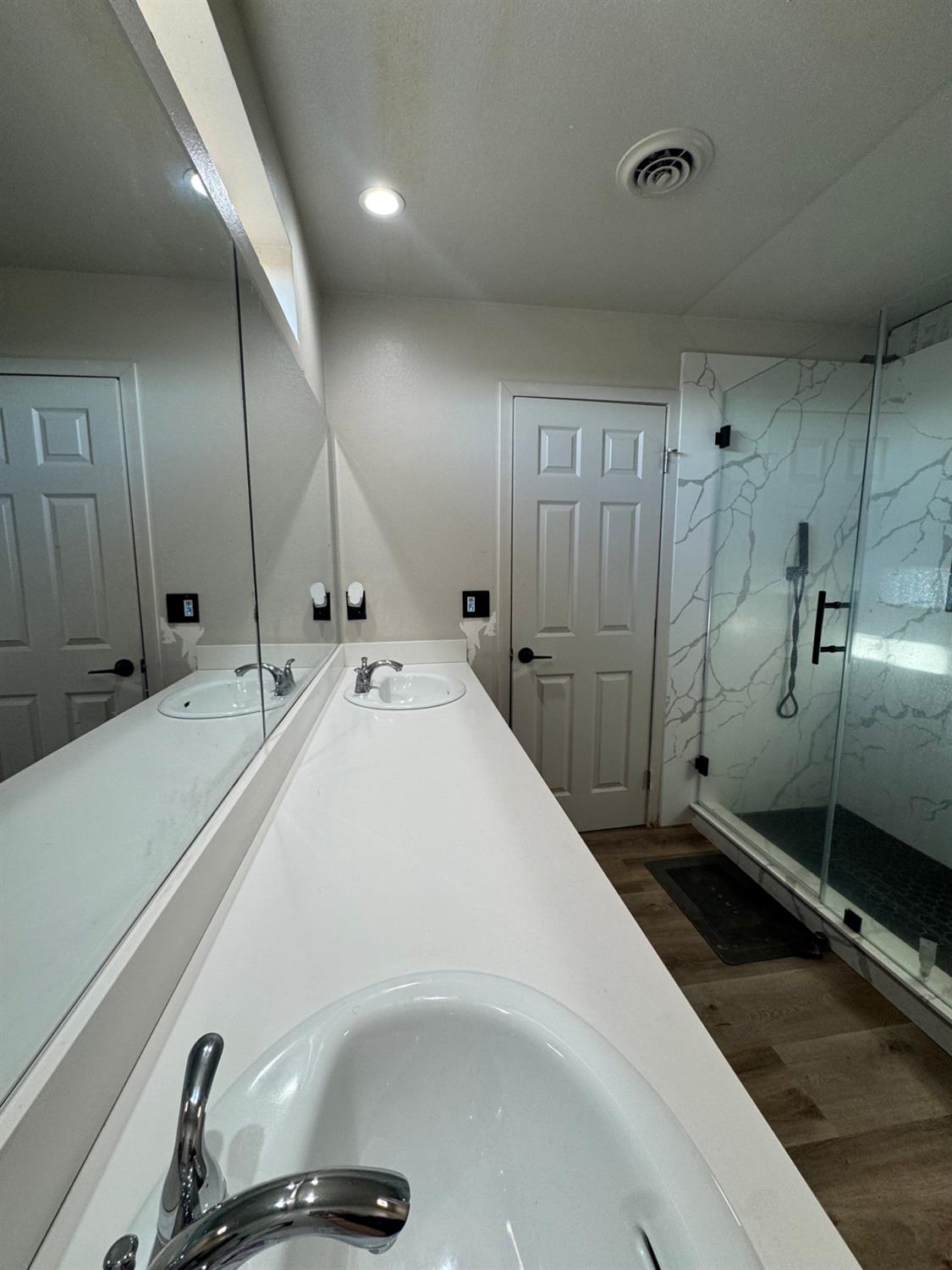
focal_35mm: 14
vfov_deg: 102.1
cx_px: 476
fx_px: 513
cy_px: 635
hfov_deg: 85.7
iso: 100
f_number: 2.2
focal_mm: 2.22
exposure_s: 1/99
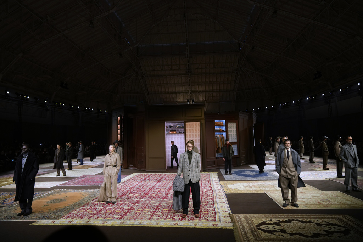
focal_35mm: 24
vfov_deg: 53.1
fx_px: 242
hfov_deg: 73.7
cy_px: 121
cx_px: 182
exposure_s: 1/400
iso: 1250
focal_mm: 24
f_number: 2.8
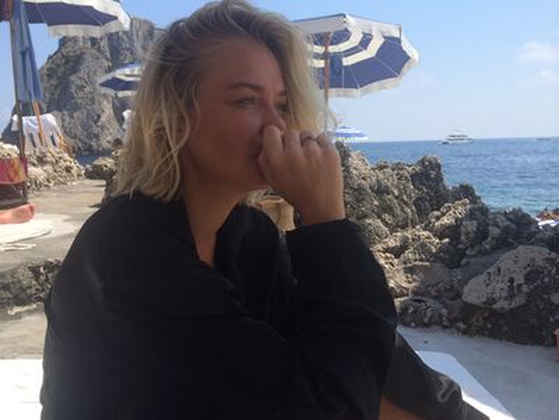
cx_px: 280
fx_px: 484
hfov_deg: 60.0
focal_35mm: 30
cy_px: 210
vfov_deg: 46.8
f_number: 2.2
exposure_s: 1/1786
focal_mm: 4.12
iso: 32
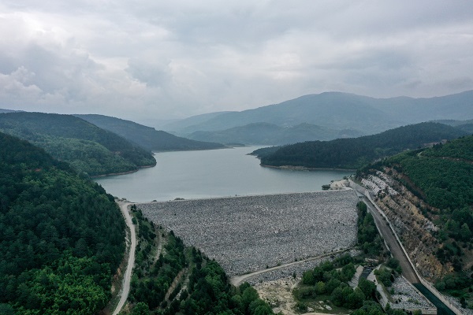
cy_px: 158
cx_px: 236
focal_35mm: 28
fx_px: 368
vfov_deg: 46.4
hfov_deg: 65.5
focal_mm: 10.26
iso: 200
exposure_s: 1/800
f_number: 6.3
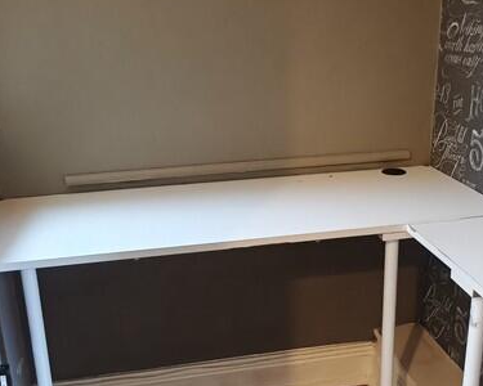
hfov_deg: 45.7
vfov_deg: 37.3
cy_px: 193
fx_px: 572
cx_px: 264
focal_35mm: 40
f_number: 2
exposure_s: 1/100
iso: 6400
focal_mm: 2.31
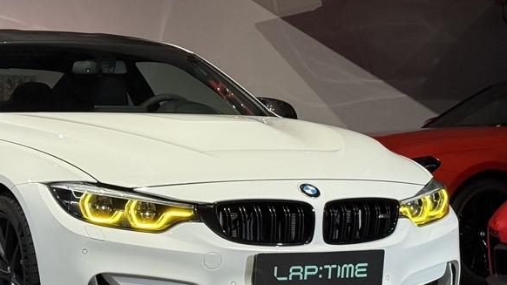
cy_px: 241
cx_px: 179
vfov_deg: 10.5
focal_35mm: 115
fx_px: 1546
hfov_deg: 18.6
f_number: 1.78
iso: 200
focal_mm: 6.76
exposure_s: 1/100
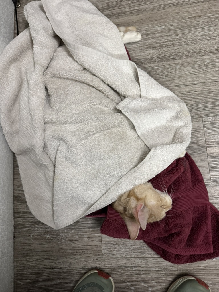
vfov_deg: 71.6
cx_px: 110
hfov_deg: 56.8
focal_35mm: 24
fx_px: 202
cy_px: 146
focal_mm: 6.76
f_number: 1.78
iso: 400
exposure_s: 1/60
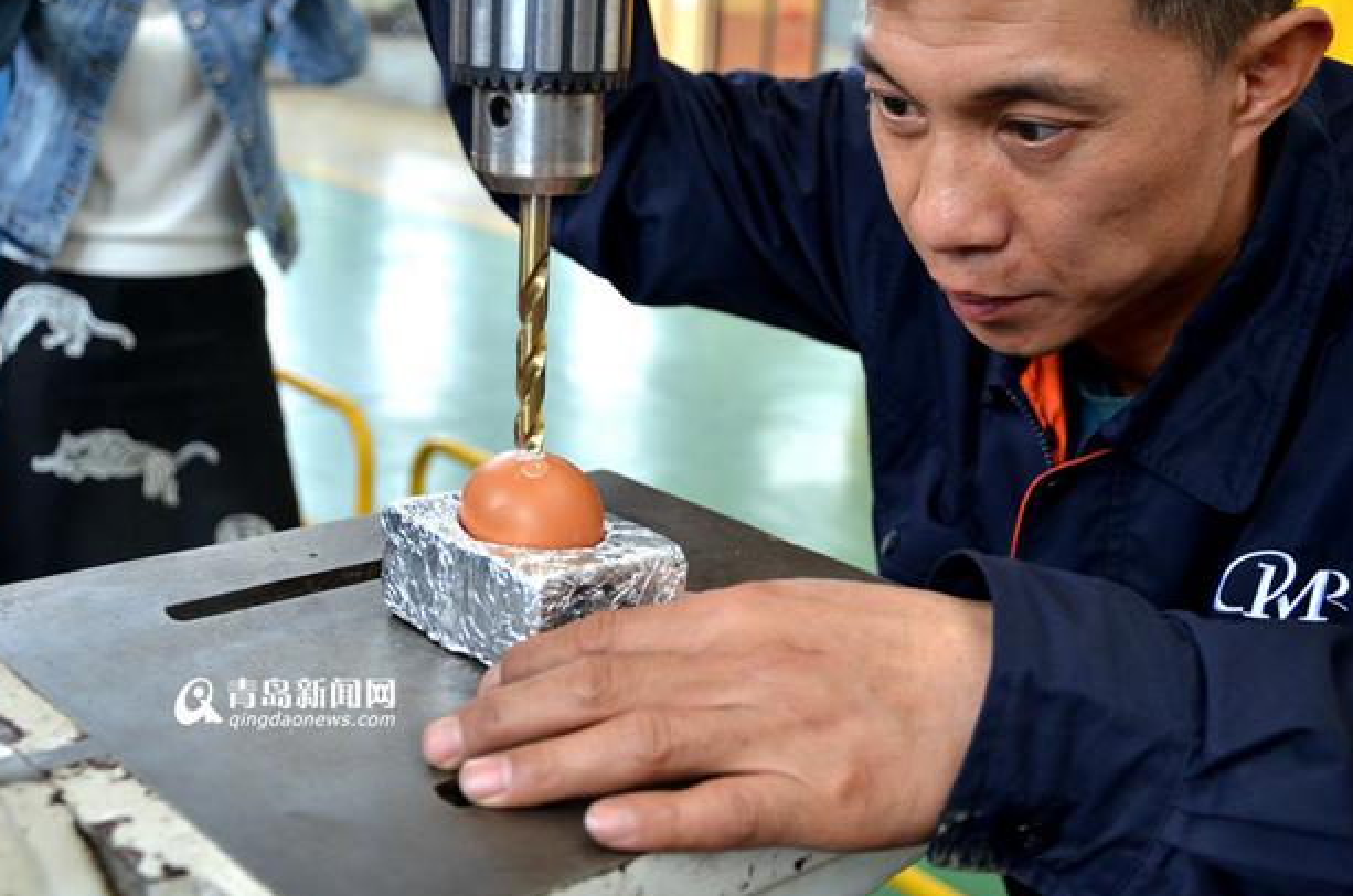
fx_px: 1763
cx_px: 653
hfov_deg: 42.0
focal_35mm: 47
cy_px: 444
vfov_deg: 28.5
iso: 800
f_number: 4.2
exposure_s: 1/40
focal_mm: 30
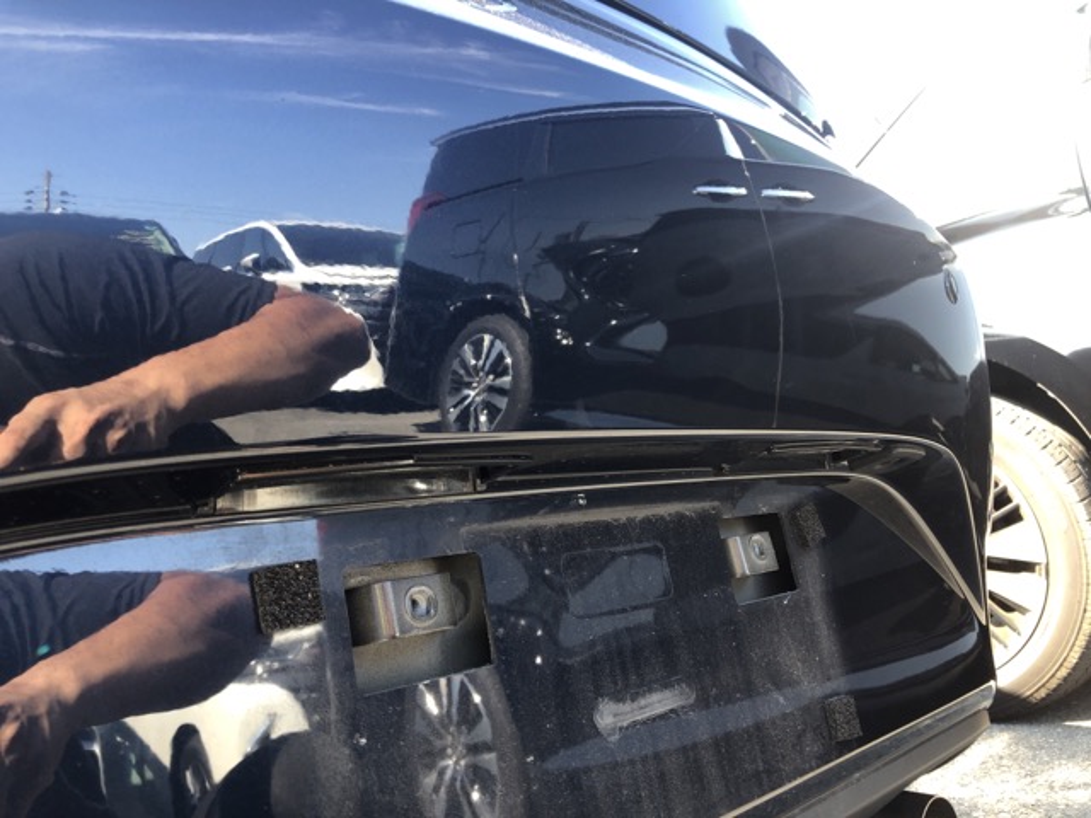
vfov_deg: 49.7
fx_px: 882
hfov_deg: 63.4
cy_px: 409
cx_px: 546
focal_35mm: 28
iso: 25
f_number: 1.8
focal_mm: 3.99
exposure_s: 1/60
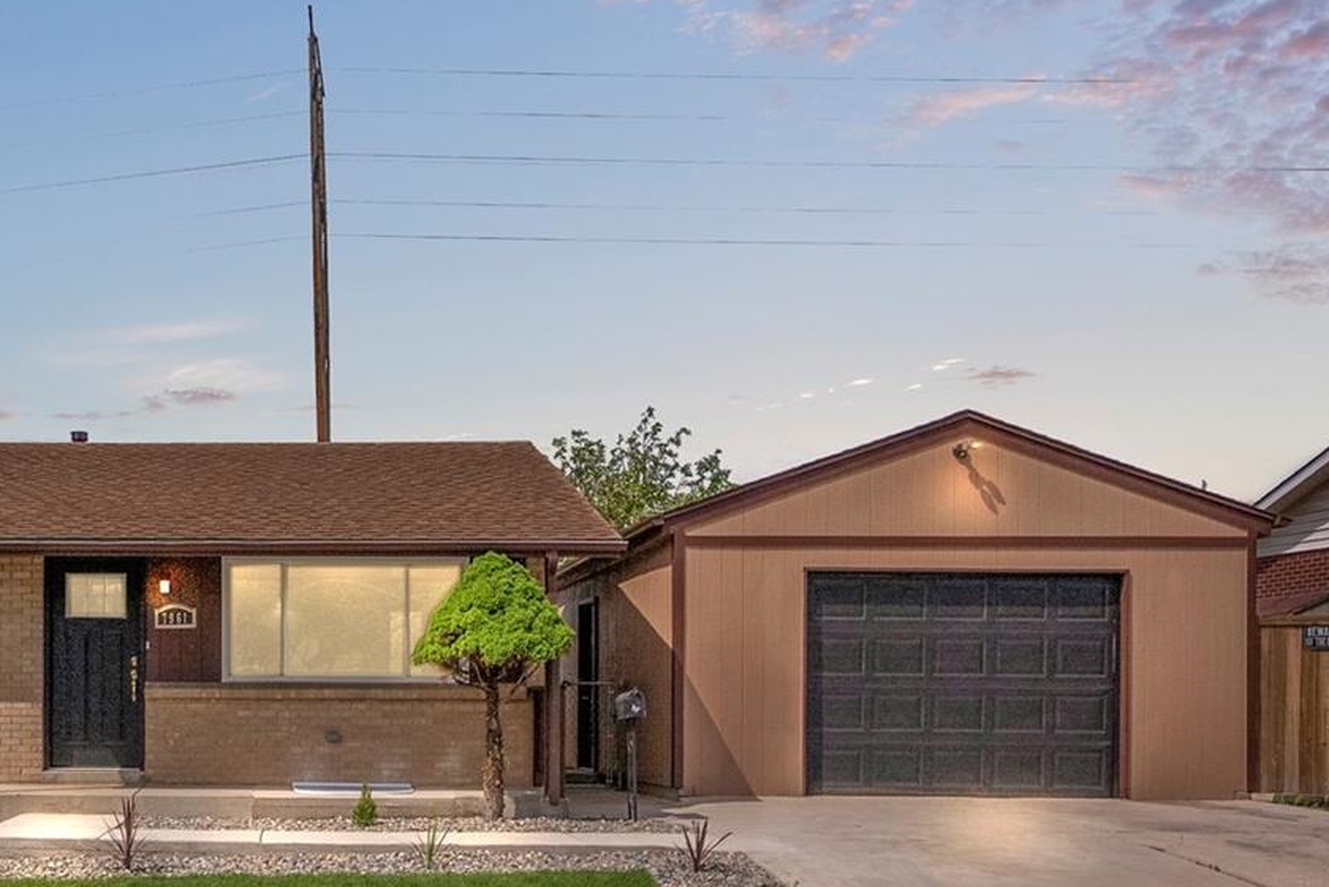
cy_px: 582
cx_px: 247
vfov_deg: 33.2
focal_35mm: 40
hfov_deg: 45.7
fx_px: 1477
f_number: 7.1
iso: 640
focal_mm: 21
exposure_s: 1/5000
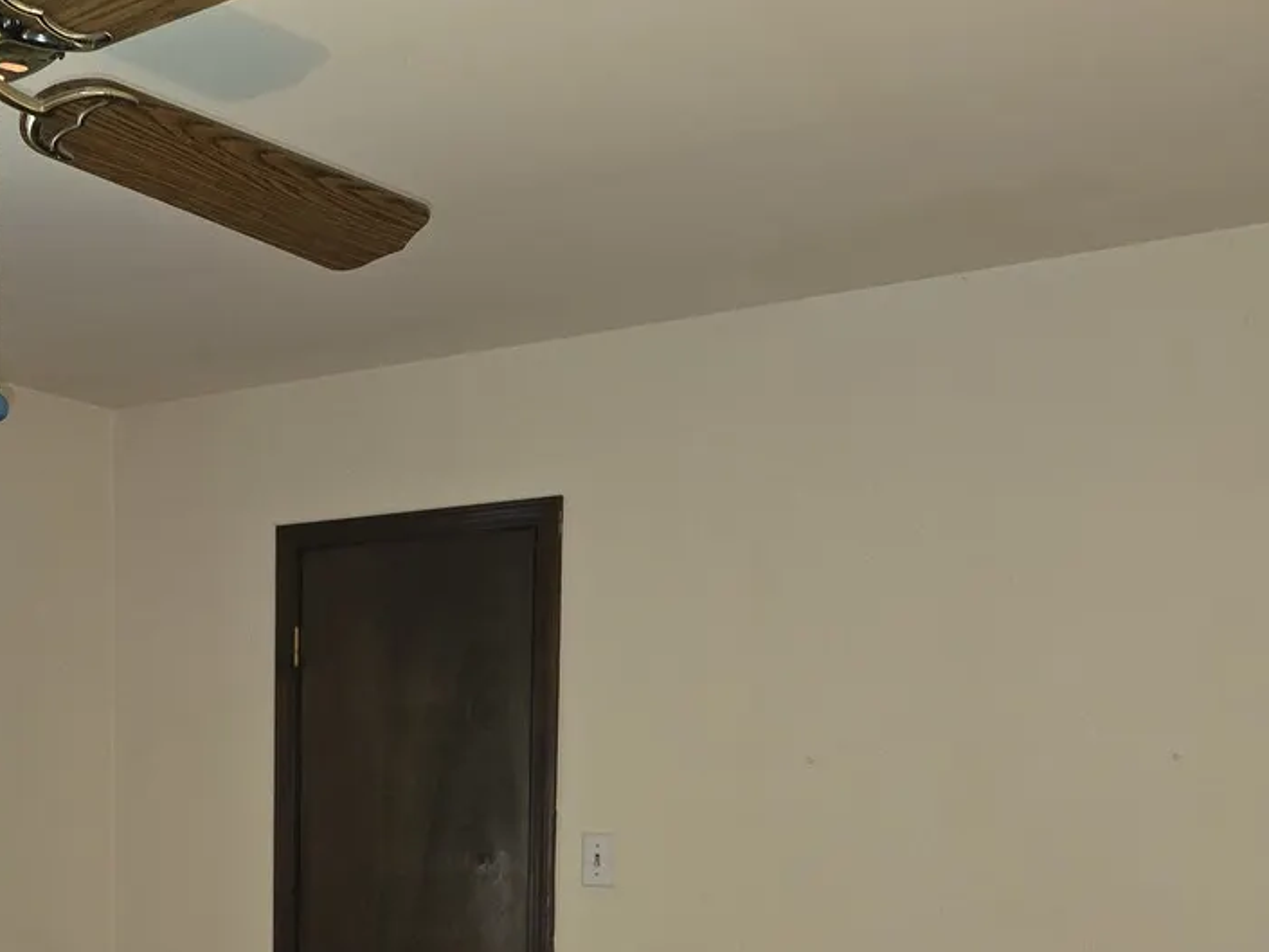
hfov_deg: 38.6
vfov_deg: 29.5
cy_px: 878
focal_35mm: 47
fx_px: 1723
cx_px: 218
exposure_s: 1/24
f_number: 1.7
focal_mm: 6.3
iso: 125
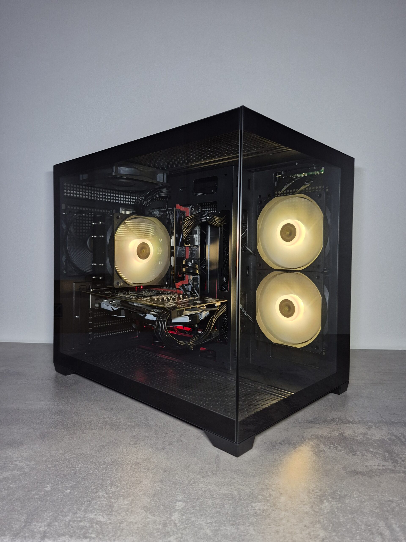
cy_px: 271
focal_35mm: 23
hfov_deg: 58.9
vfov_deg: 73.9
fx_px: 360
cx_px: 203
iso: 400
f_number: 1.8
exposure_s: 1/31
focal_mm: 5.4
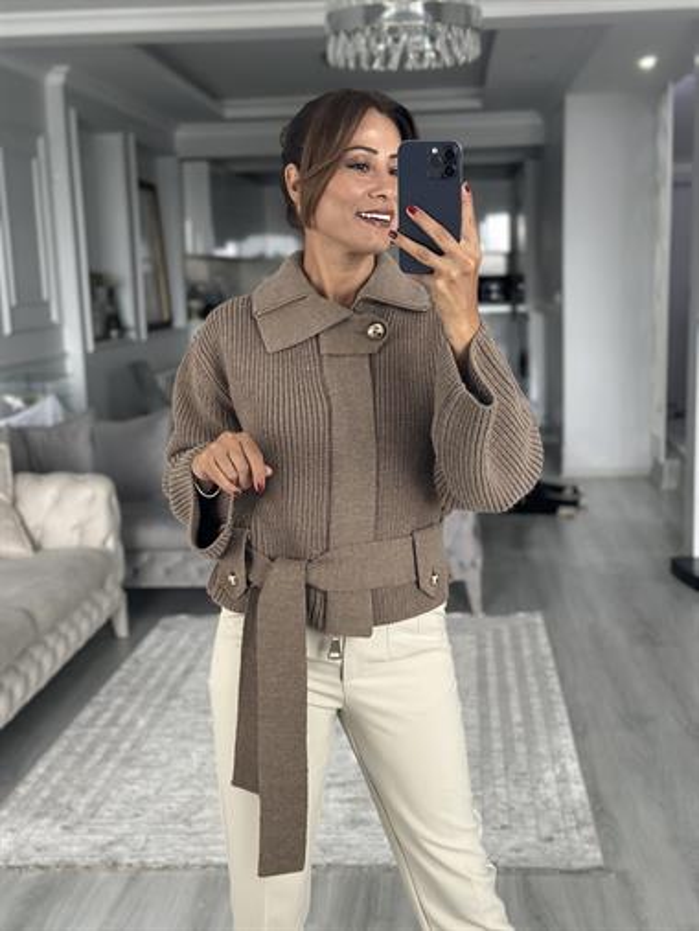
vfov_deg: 39.6
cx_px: 350
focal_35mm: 48
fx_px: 1291
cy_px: 466
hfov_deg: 30.3
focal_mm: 6.86
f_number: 1.78
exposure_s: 1/60
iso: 320
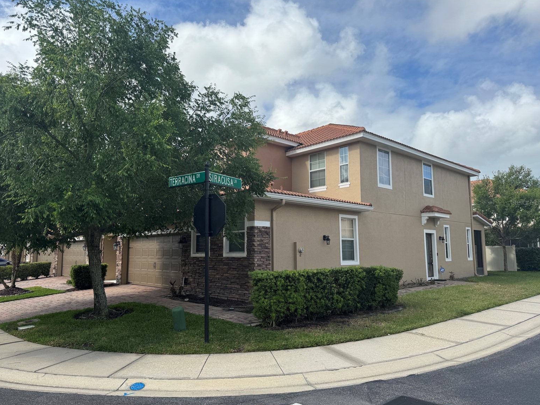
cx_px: 263
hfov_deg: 69.4
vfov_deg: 54.9
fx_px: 390
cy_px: 202
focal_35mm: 25
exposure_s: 1/3802
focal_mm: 6.76
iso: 80
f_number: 1.78
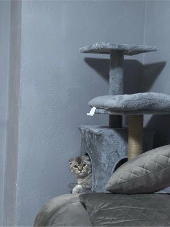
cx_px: 85
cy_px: 114
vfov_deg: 25.3
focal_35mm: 77
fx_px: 504
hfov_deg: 19.1
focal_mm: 9
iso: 800
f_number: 2.8
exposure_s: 1/40
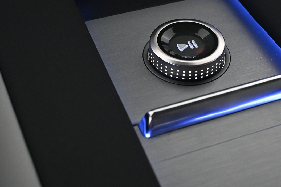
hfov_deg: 30.1
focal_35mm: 67
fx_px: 521
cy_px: 46
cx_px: 171
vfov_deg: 20.2
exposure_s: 1/40
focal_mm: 29
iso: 1600
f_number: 4.8
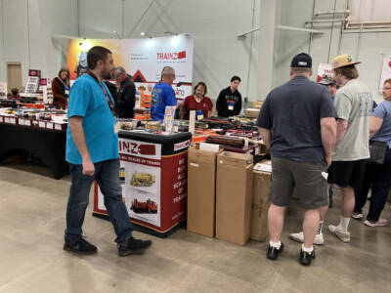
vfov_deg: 49.7
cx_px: 196
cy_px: 146
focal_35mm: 28
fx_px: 316
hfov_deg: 63.4
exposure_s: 1/60
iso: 125
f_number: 1.8
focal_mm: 3.99
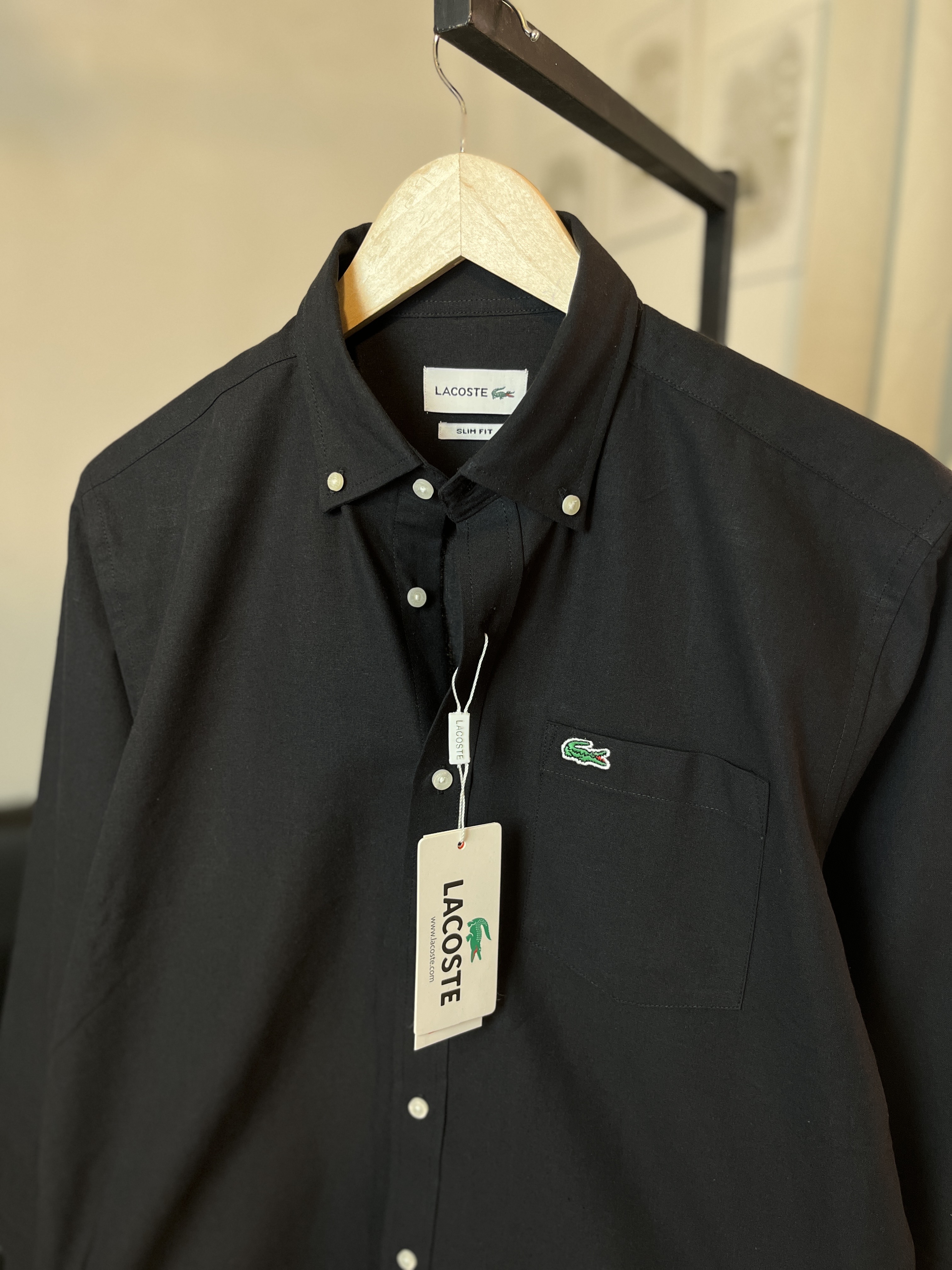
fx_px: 953
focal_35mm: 26
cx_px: 476
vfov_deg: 67.3
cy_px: 635
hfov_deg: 53.1
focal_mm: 5.1
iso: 125
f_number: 1.6
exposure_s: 1/65
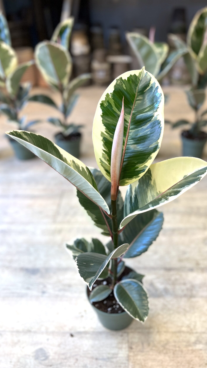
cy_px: 181
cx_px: 119
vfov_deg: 66.1
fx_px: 283
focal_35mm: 29
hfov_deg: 40.1
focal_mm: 5.7
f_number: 1.5
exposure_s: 1/50
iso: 64
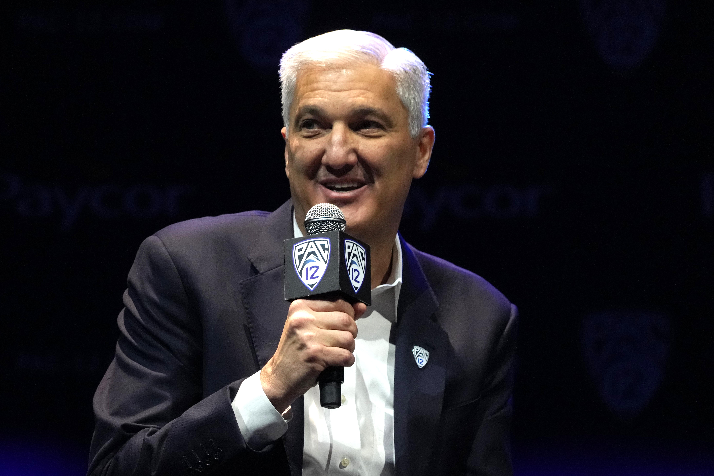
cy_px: 238
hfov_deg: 8.6
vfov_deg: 5.7
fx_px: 4760
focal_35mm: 240
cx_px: 357
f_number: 6.3
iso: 4000
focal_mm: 240
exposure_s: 1/200
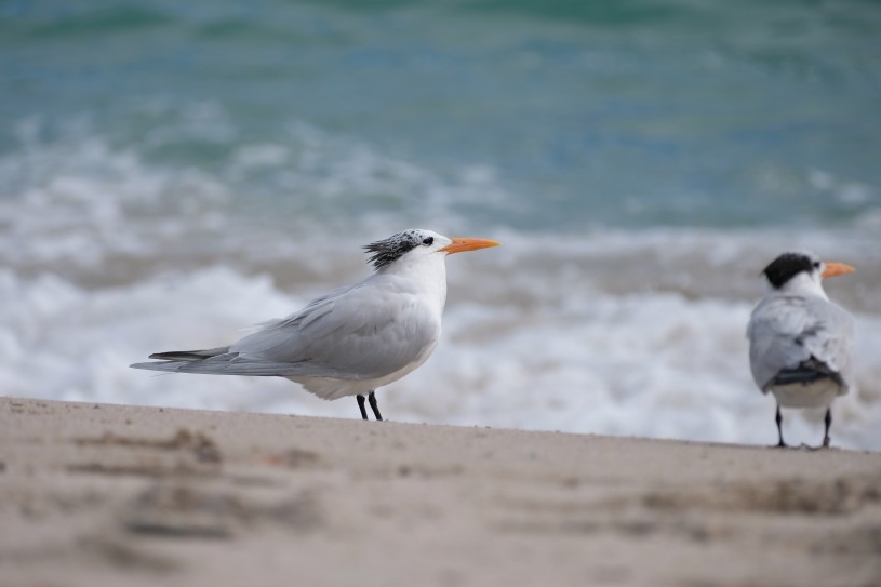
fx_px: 12159
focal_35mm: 497
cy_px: 293
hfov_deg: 4.1
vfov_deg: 2.8
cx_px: 415
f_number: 5.6
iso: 200
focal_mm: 300
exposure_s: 1/1300
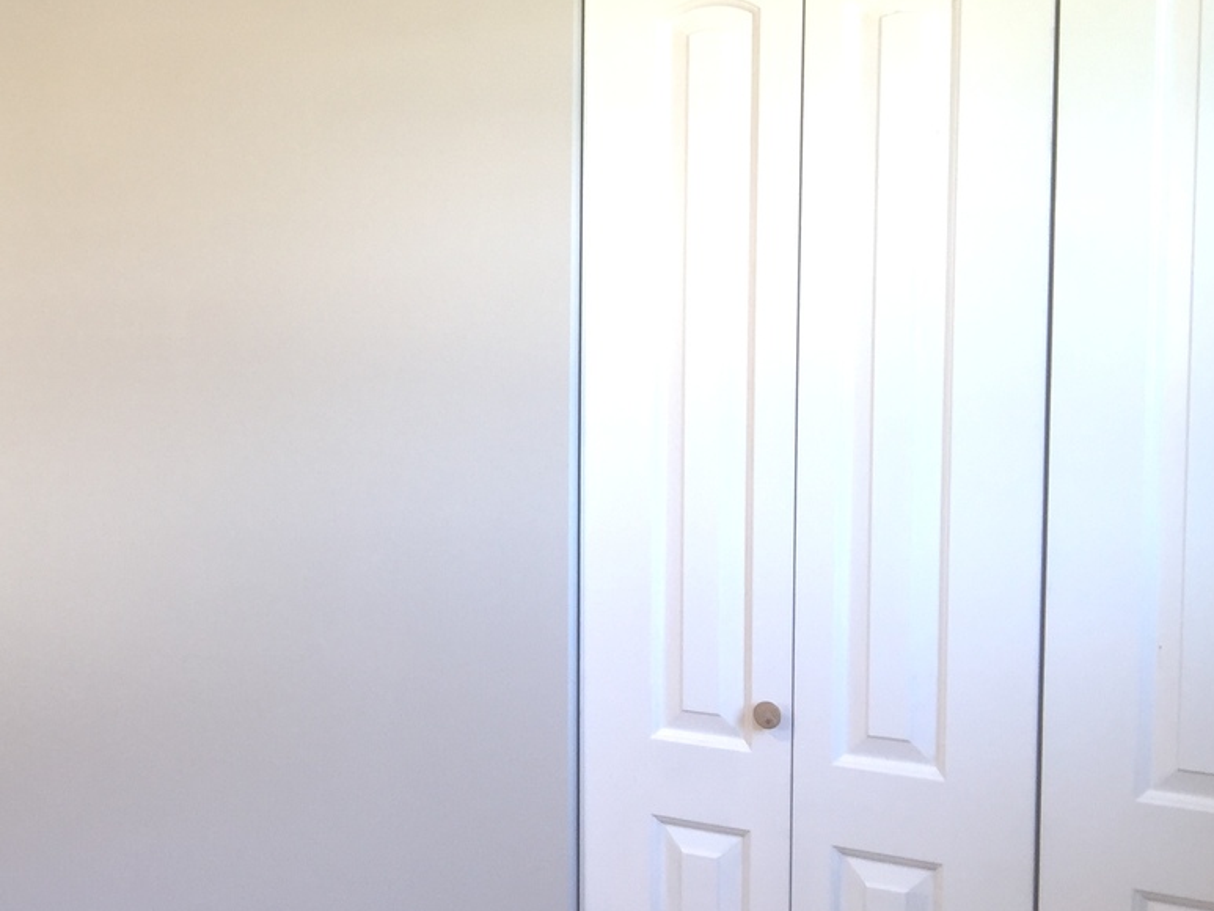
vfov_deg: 27.0
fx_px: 1894
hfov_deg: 33.7
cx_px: 126
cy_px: 419
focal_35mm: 54
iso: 32
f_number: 2.2
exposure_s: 1/30
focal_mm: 4.15
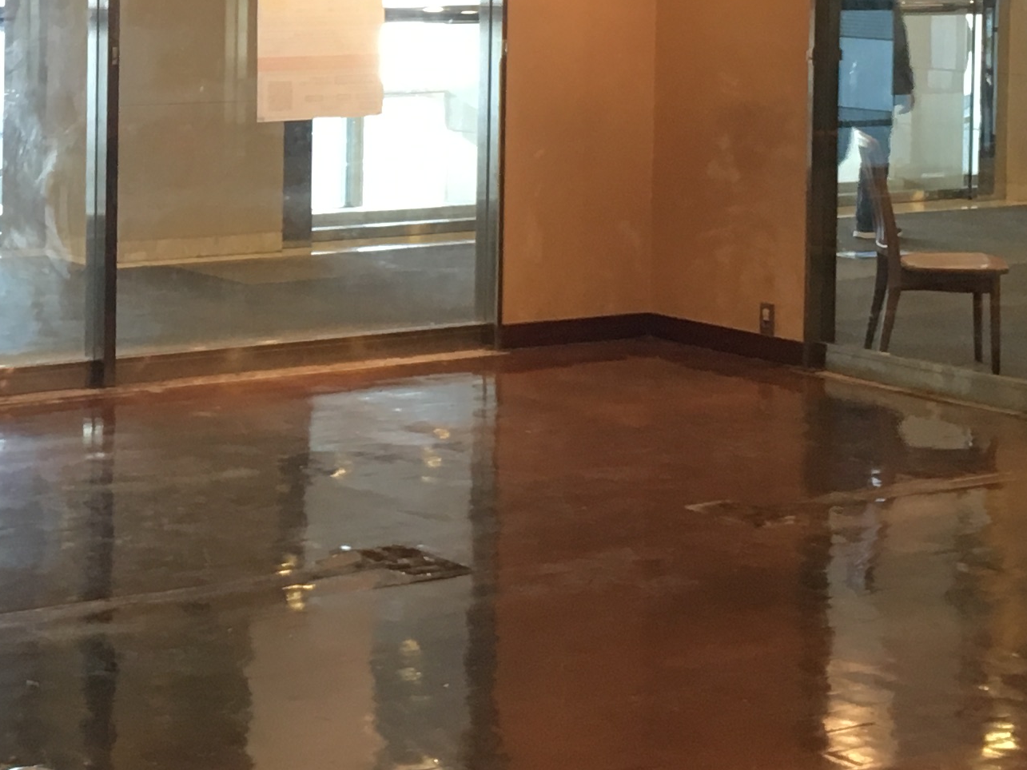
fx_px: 2700
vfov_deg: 16.0
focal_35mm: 91
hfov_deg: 20.9
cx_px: 14
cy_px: 23
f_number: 2.2
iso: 80
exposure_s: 1/30
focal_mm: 4.15
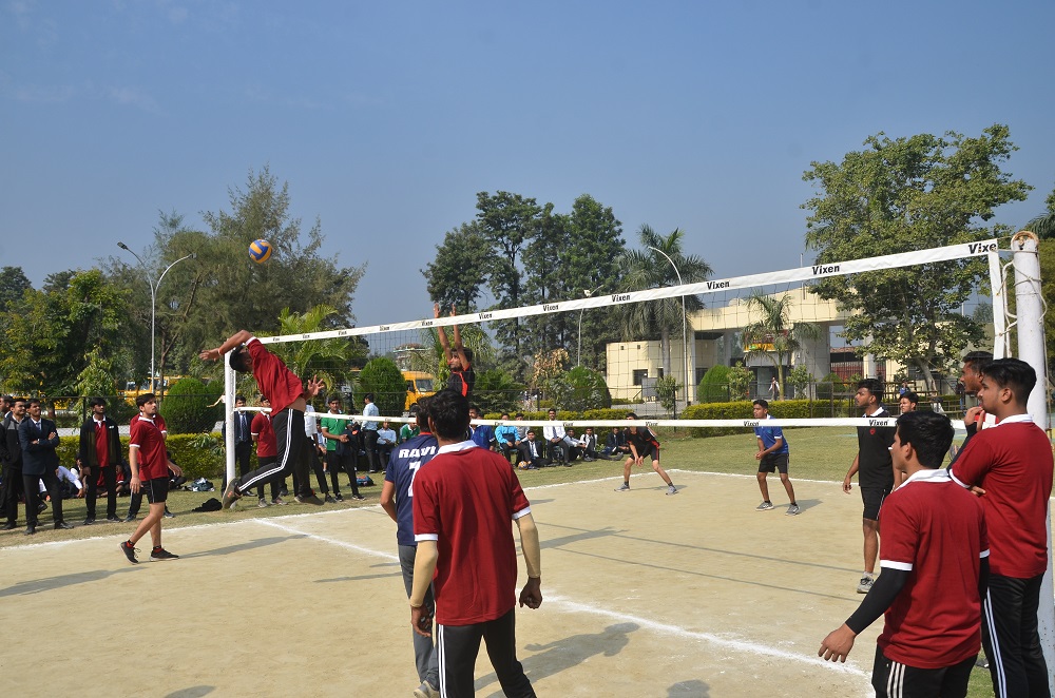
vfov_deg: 47.7
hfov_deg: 67.5
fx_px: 789
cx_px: 528
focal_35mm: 27
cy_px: 349
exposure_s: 1/640
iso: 200
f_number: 7.1
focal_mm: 18
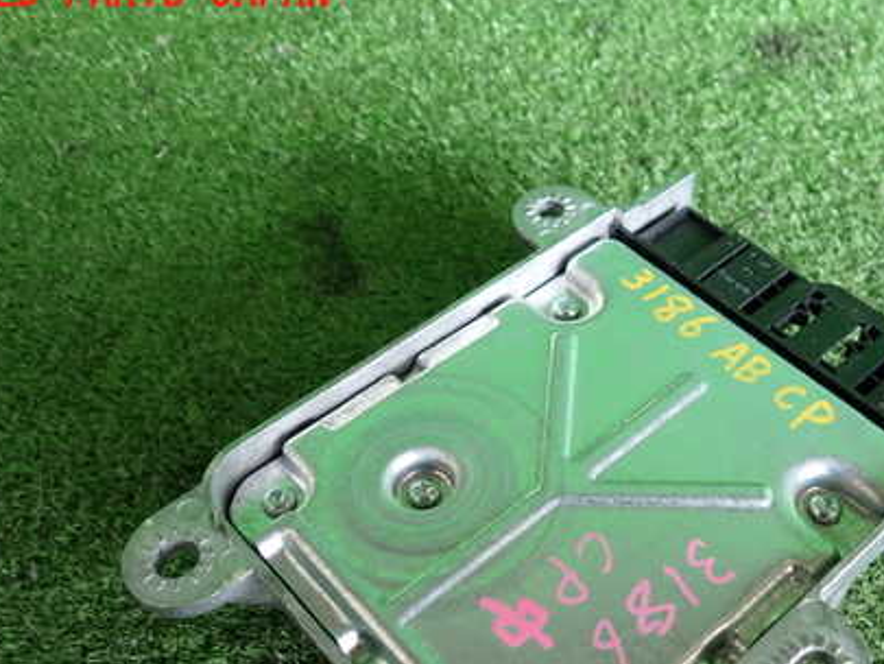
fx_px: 945
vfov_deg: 38.1
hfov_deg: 49.3
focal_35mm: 37
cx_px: 587
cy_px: 456
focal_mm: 4.5
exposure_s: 1/30
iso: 200
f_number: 2
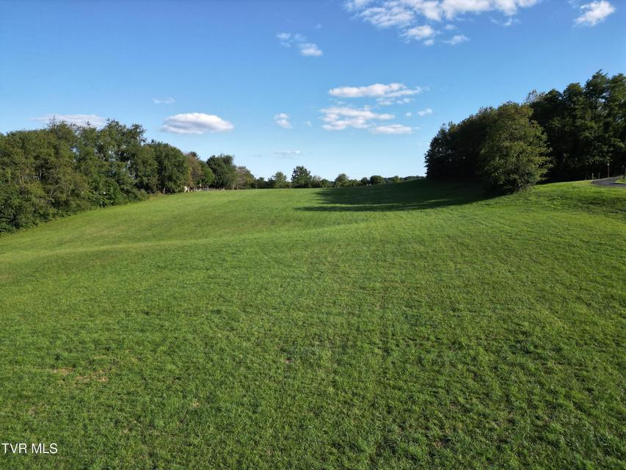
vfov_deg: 56.8
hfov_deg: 71.6
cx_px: 313
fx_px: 434
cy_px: 235
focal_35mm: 24
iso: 100
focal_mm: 6.72
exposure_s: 1/2000
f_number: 1.7
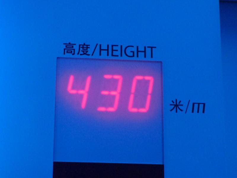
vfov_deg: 14.5
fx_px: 698
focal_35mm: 102
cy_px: 89
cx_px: 118
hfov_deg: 19.3
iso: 400
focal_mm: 12.1
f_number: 2.8
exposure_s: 1/60
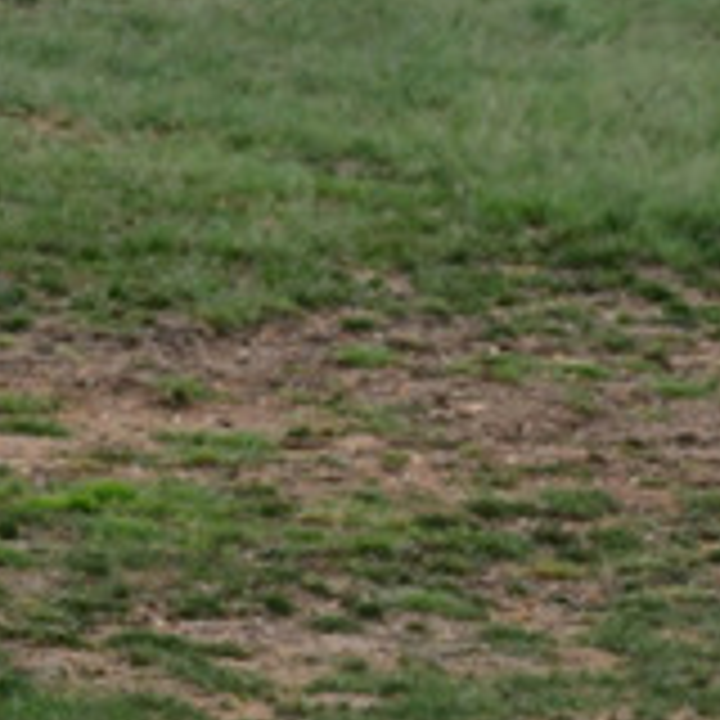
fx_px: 31509
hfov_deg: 1.3
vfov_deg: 1.3
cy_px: 994
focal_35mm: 1339
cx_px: 1094
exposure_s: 1/640
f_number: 10
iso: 2000
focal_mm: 210
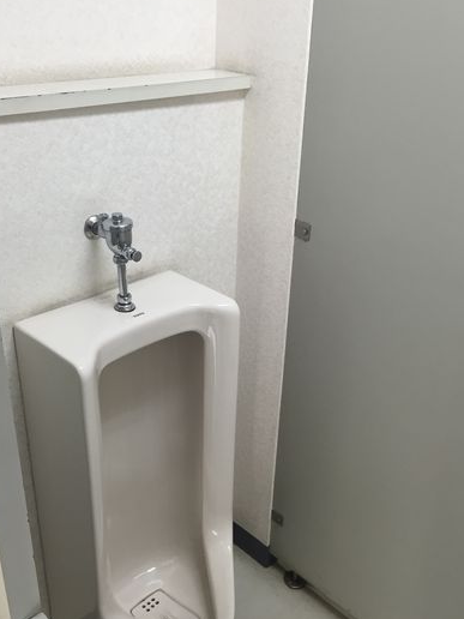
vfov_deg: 51.3
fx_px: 643
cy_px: 327
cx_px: 237
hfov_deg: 39.7
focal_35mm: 36
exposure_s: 1/40
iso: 32
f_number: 2.2
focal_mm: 4.15
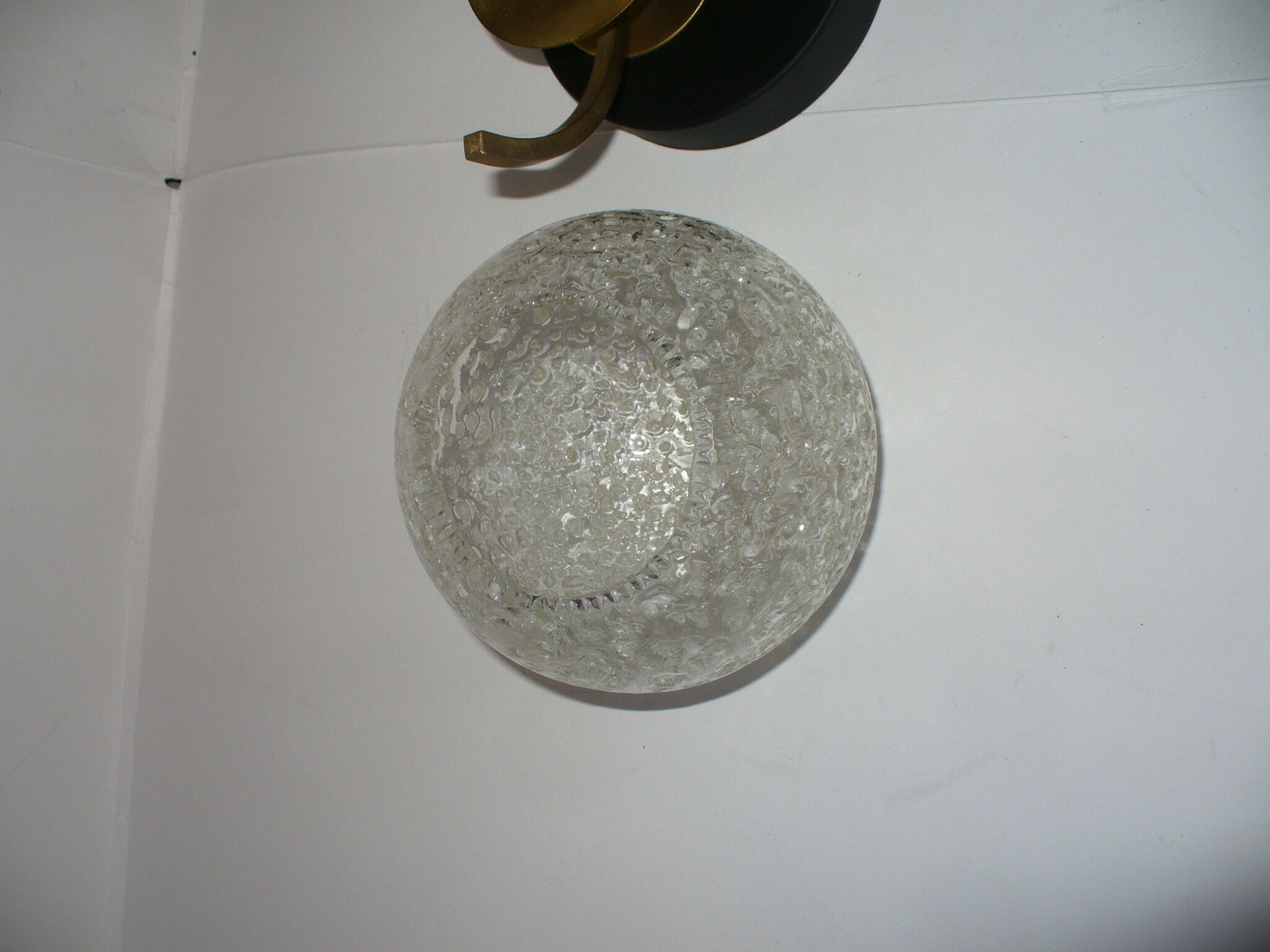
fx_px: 1357
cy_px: 476
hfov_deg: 50.1
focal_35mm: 37
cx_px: 635
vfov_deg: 38.7
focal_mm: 6.1
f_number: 2.8
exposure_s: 1/30
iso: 80
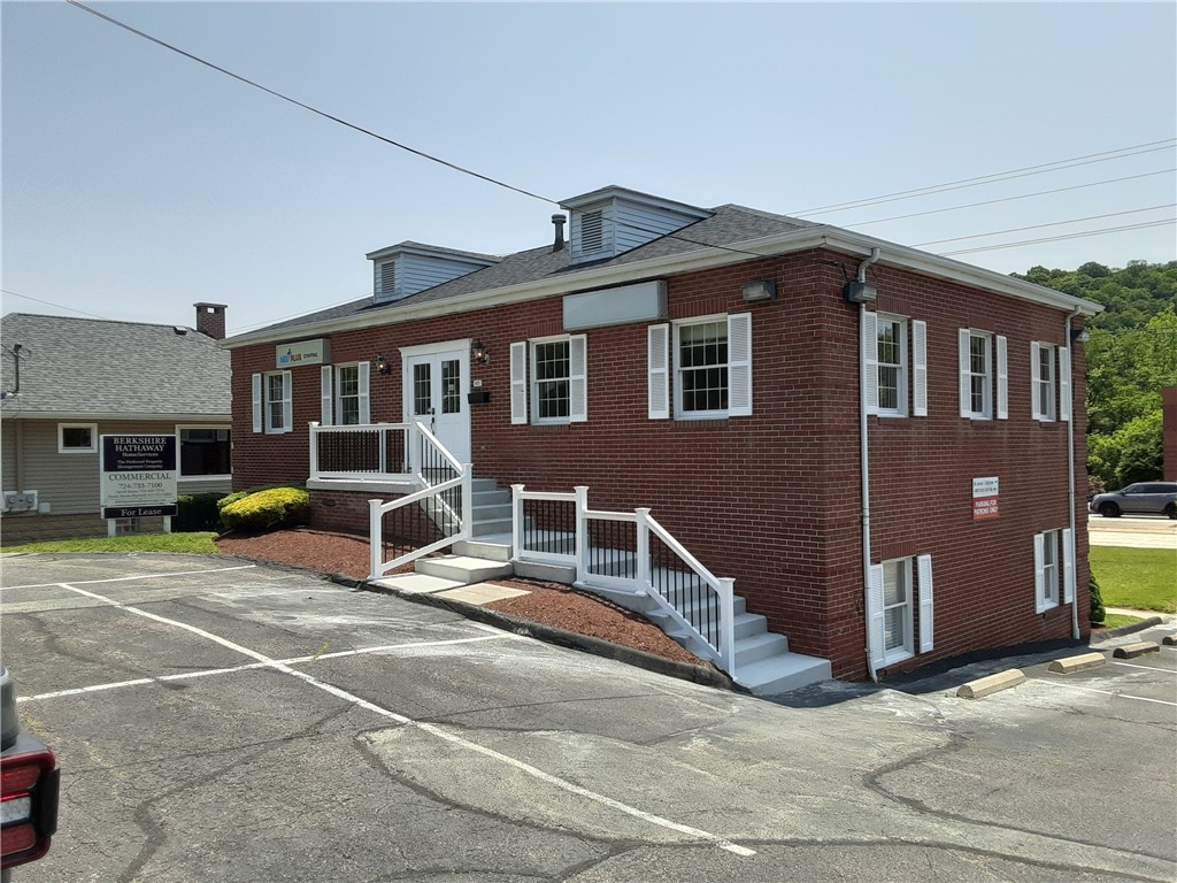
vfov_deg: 51.4
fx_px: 918
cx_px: 588
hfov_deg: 65.3
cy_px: 442
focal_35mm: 27
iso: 40
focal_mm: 2.91
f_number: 1.9
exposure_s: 1/2079
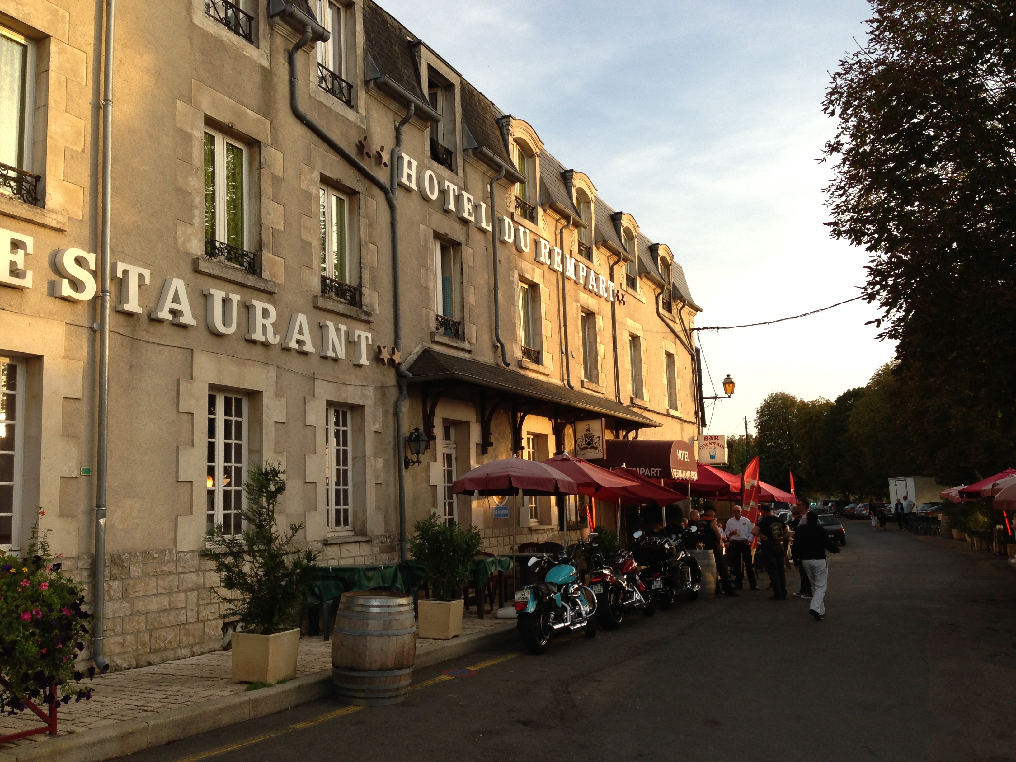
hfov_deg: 55.4
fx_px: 969
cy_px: 381
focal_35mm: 33
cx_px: 508
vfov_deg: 42.9
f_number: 2.4
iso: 64
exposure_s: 1/235
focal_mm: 4.13
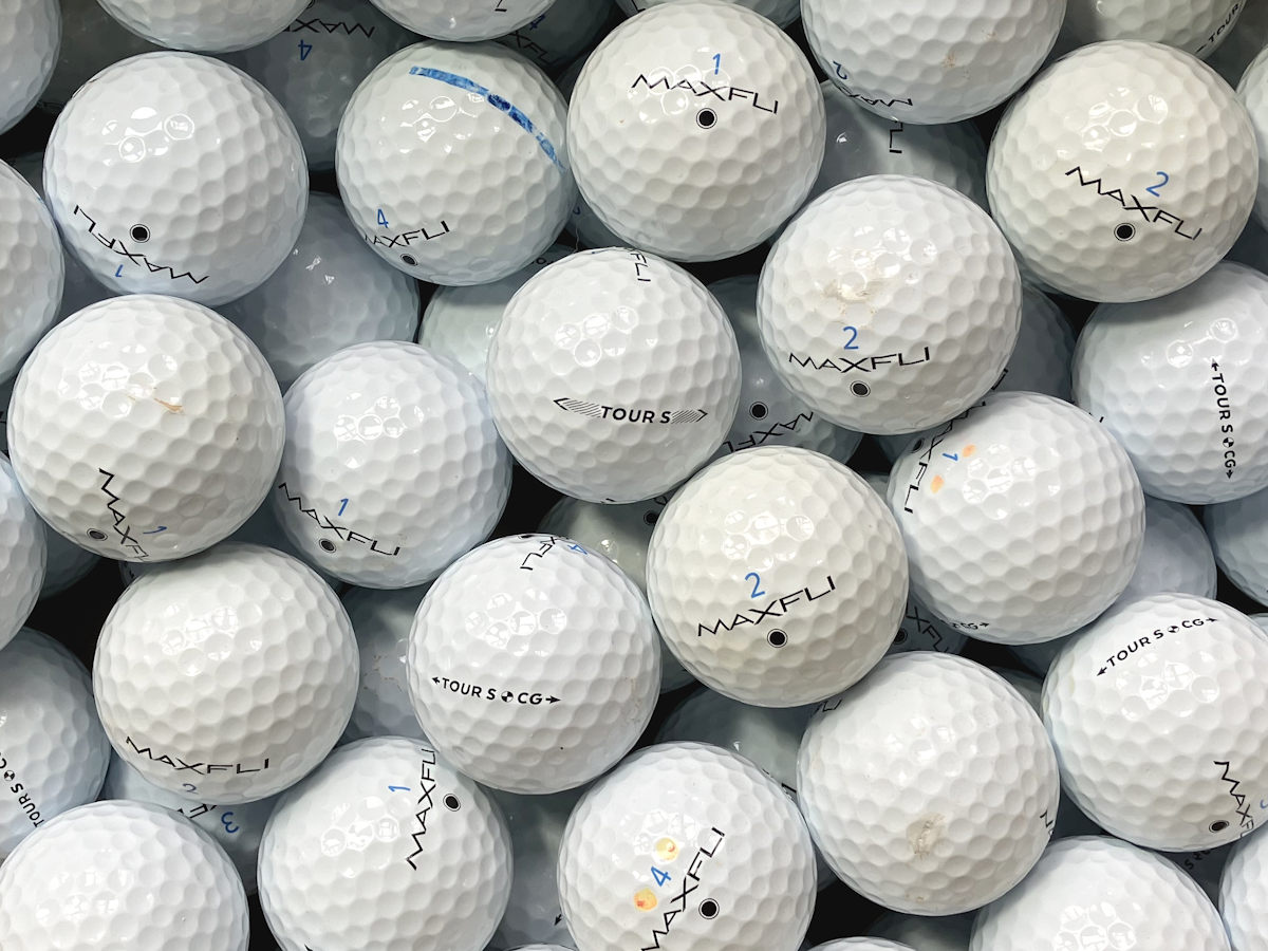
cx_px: 634
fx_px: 1026
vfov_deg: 49.7
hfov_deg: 63.4
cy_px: 476
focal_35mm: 28
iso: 25
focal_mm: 3.99
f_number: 1.8
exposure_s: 1/100
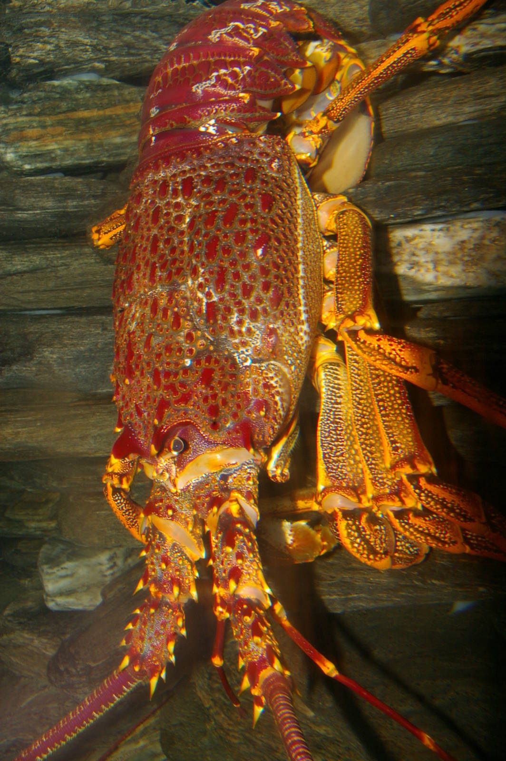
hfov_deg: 47.9
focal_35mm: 27
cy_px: 380
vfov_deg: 67.4
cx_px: 253
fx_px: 570
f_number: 16
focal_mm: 18
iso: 400
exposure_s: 1/30
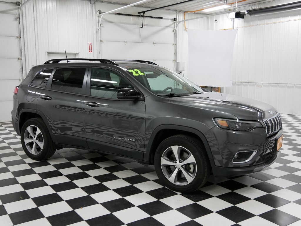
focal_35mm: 36
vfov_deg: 39.7
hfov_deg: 51.4
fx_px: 313
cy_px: 113
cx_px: 150
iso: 1250
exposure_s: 1/125
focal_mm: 18
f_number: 3.9
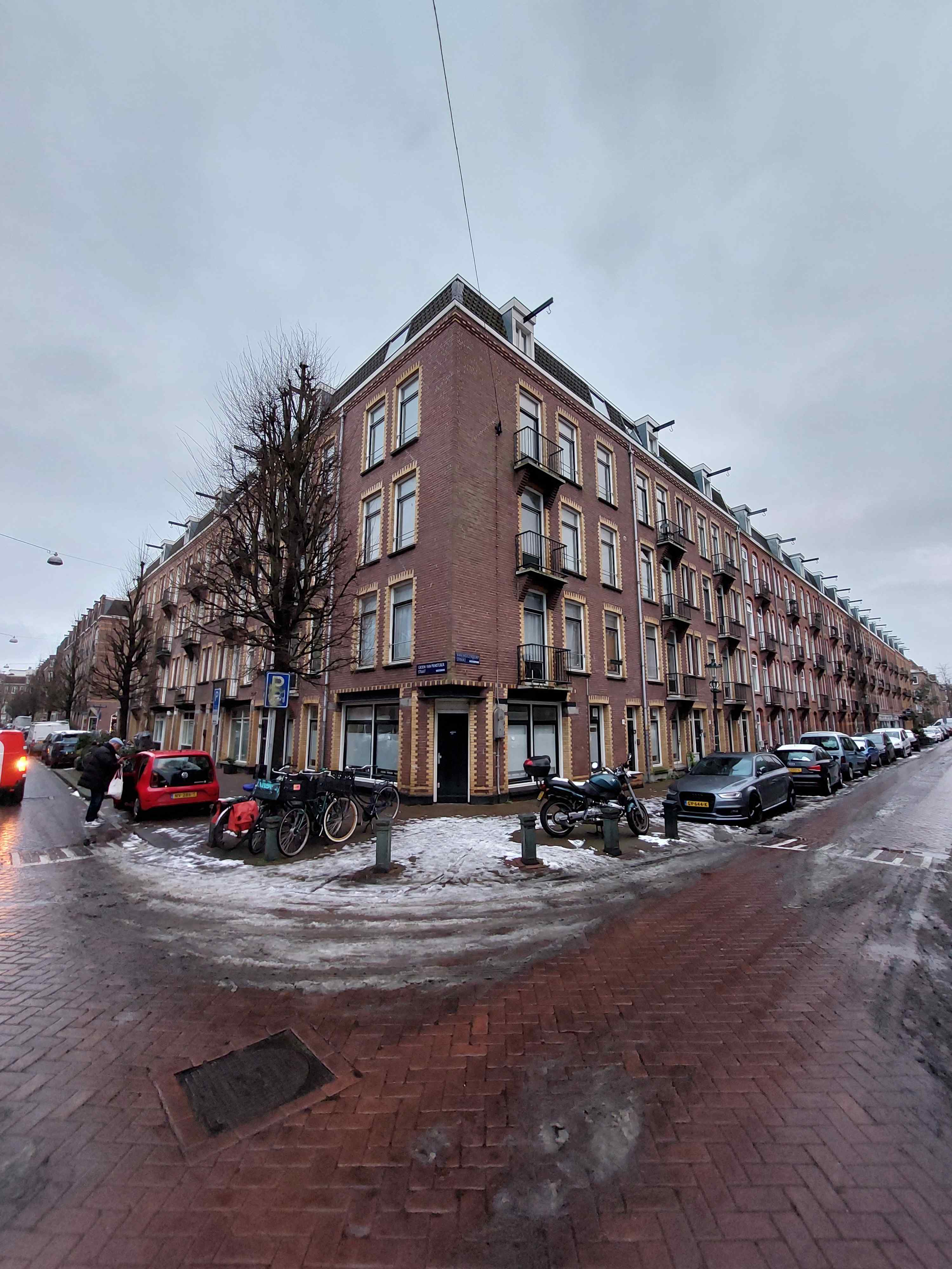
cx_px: 476
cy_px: 634
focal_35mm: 13
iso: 160
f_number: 2.2
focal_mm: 1.74
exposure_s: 1/50
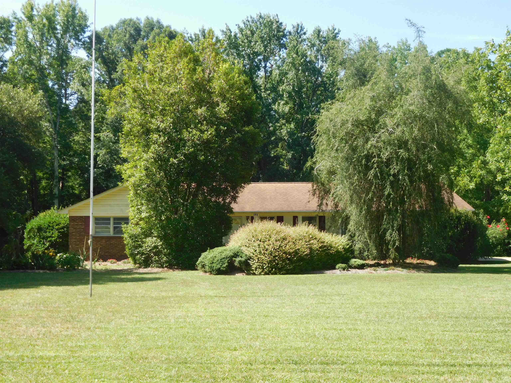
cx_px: 256
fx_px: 664
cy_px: 192
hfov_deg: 42.1
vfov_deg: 32.2
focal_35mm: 45
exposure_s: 1/320
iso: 125
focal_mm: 8
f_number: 4
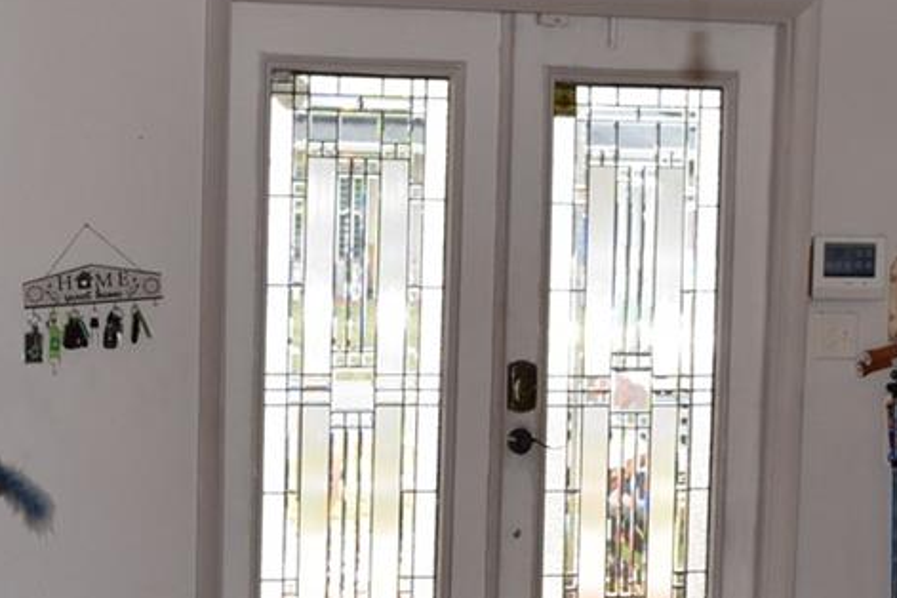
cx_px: 324
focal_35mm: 112
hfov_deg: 18.2
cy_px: 621
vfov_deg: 12.1
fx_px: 2790
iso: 220
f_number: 5.6
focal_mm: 22
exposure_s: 1/125
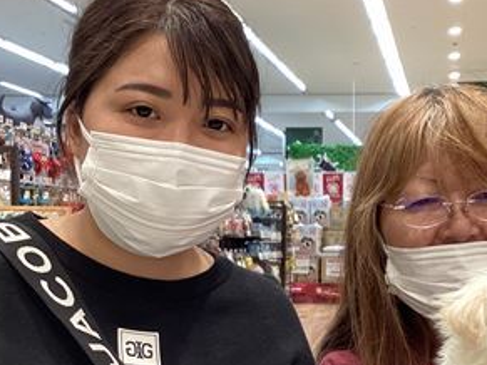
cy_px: 285
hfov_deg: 30.1
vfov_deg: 22.6
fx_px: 900
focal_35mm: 64
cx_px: 320
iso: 100
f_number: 2.4
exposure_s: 1/50
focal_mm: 3.3
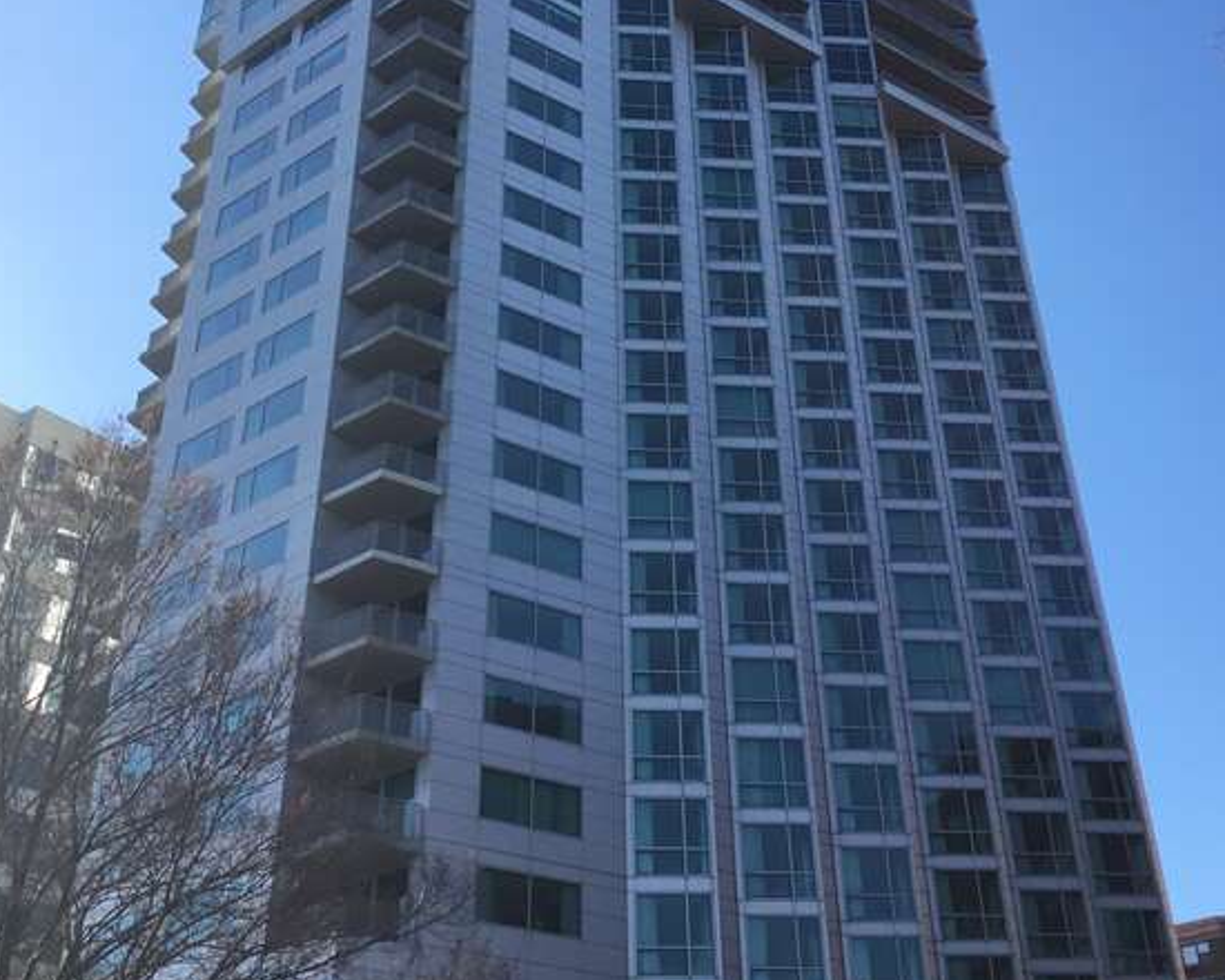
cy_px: 334
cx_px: 655
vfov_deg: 33.9
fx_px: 1595
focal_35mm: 44
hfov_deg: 42.0
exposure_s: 1/578
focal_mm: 3.3
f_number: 2.4
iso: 25
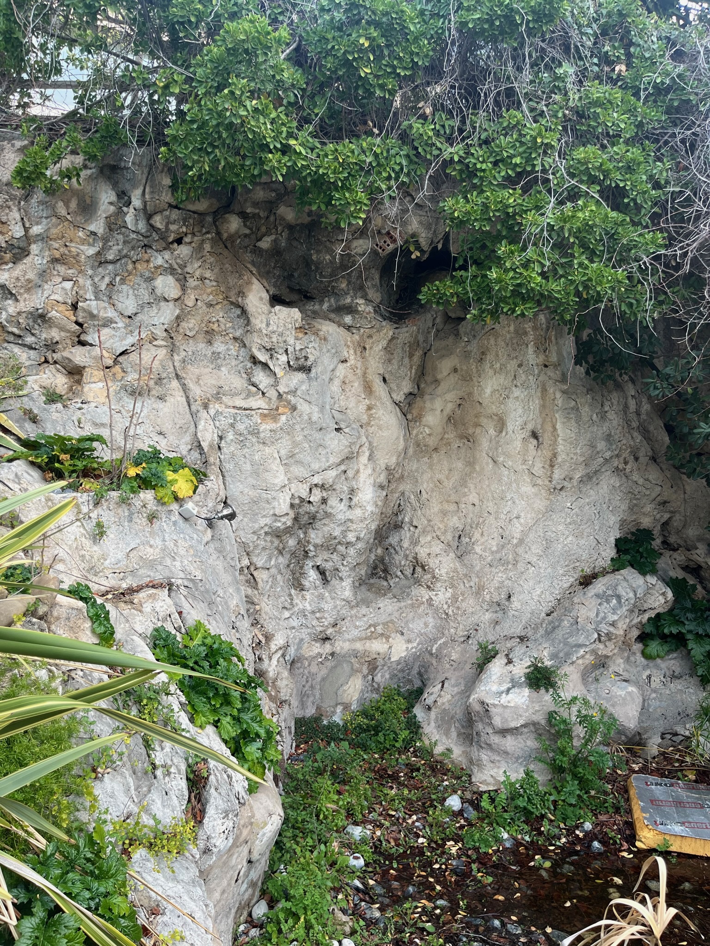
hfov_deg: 53.1
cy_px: 473
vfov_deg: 67.3
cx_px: 355
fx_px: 711
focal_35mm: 26
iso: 32
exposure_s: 1/122
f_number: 1.6
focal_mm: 5.1
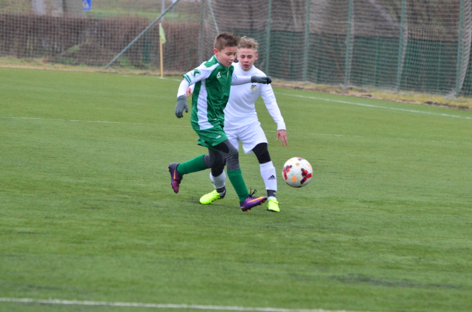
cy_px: 136
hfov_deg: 6.7
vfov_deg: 4.4
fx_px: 4056
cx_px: 268
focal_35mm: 310
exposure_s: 1/500
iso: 1600
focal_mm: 180
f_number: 5.6
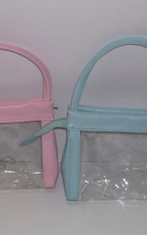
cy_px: 113
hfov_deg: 22.3
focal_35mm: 58
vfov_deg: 35.1
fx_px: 372
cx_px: 53
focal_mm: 5.8
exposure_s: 1/60.1
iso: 100
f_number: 2.8
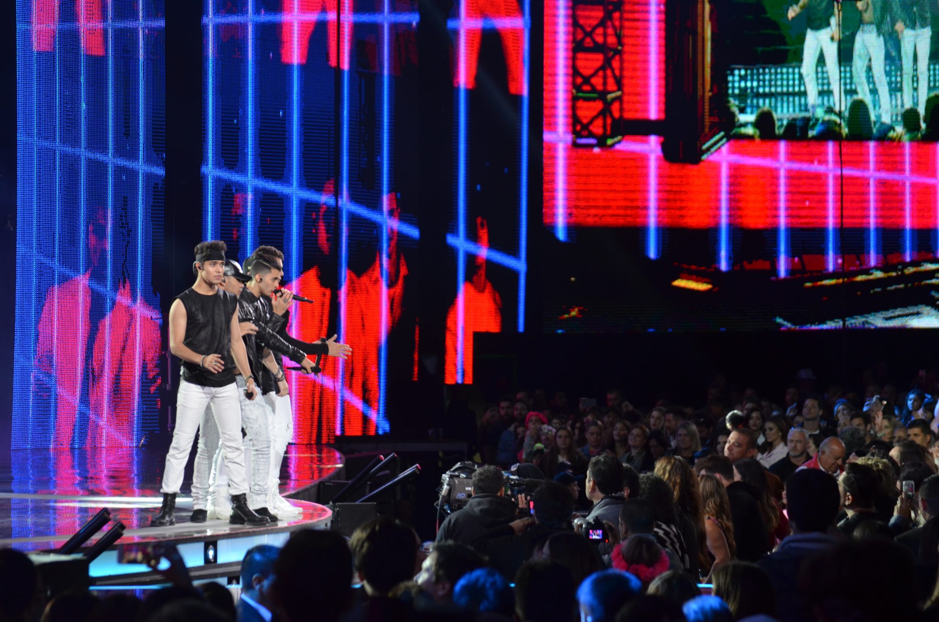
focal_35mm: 158
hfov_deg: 13.1
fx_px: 4099
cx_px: 470
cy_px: 311
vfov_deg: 8.7
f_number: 4.5
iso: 800
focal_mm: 105
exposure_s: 1/125
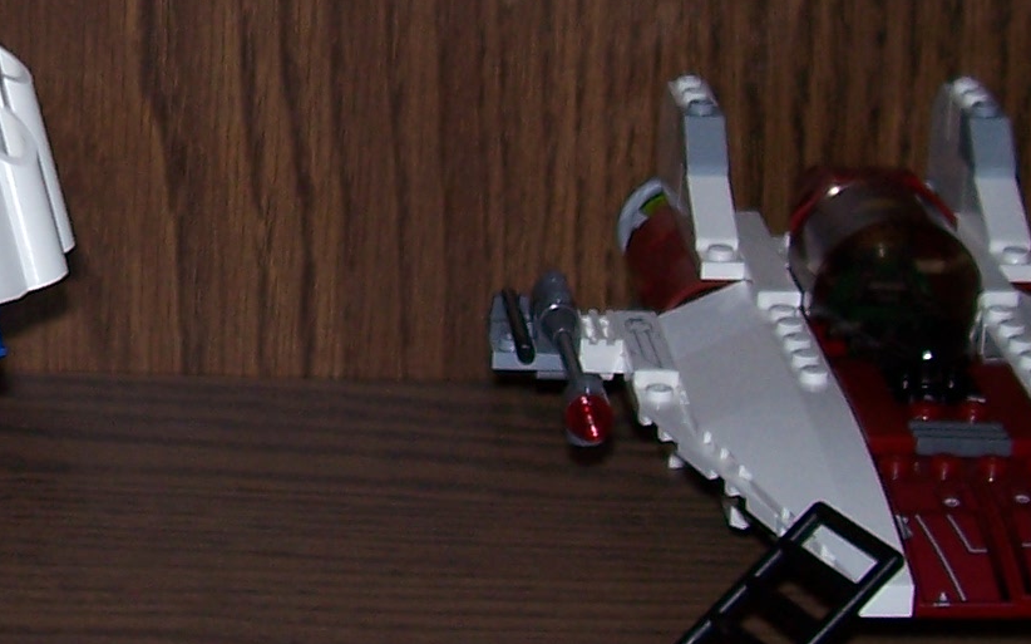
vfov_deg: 11.5
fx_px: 3174
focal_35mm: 113
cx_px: -153
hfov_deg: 17.7
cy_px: -8
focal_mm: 5.6
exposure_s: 1/60
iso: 80
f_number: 2.7
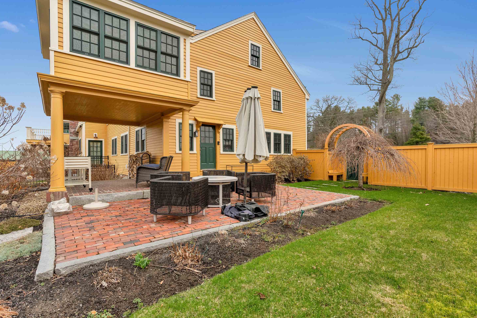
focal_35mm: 17
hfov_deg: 93.2
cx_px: 231
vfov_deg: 70.4
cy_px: 161
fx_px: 225
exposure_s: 1/1000
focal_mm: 16
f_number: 8
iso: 800
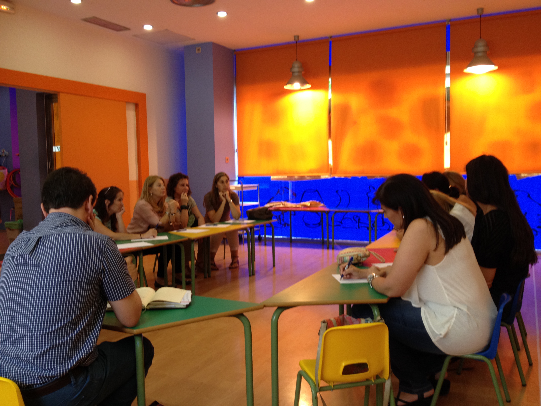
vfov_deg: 40.7
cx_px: 270
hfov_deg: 52.6
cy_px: 203
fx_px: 547
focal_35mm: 35
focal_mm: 4.28
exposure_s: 1/20
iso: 100
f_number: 2.4
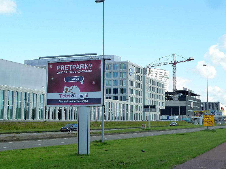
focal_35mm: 59
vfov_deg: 24.8
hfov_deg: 32.7
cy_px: 84
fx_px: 385
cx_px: 113
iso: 200
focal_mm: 9.7
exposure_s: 1/320
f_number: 3.9
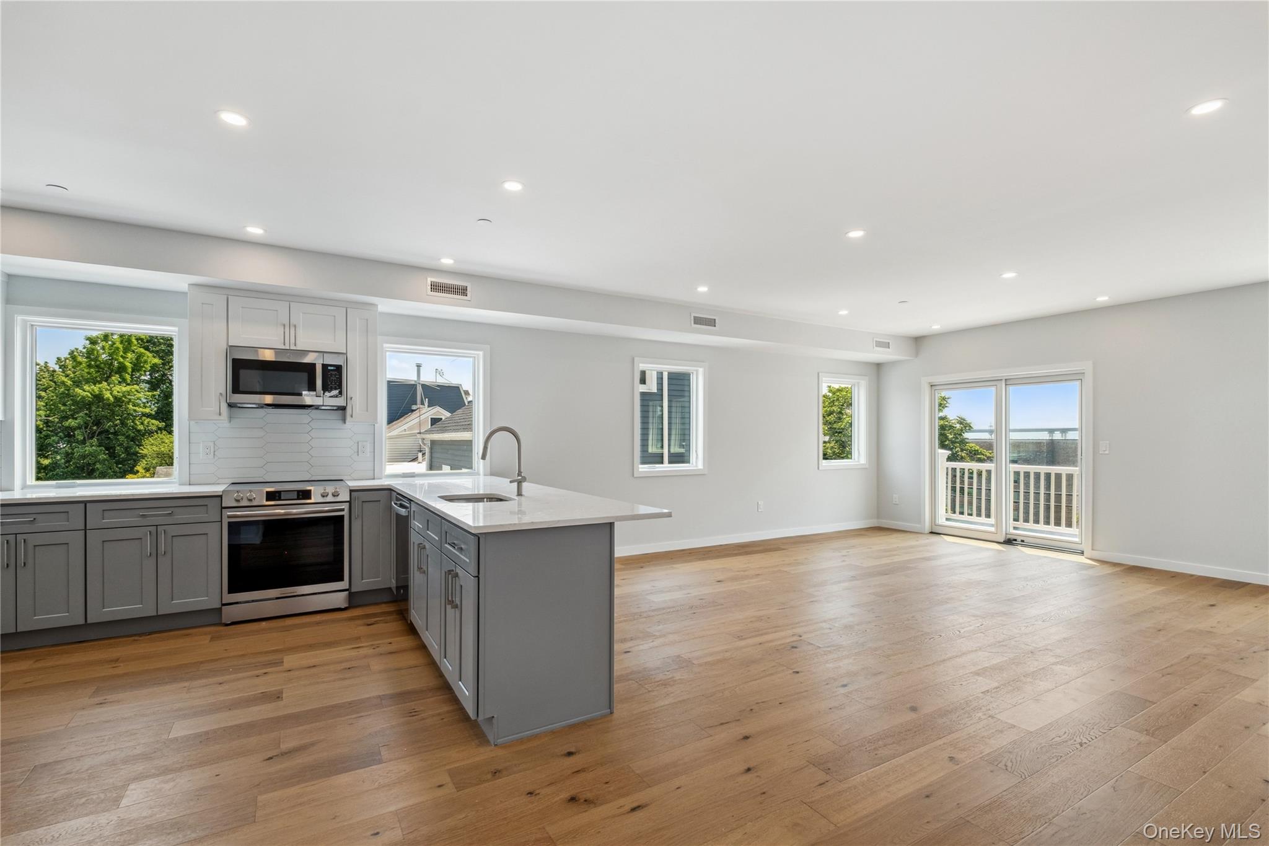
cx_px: 634
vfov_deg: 77.3
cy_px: 423
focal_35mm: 15
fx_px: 529
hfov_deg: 100.4
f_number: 9
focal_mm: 10
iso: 320
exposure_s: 1/15
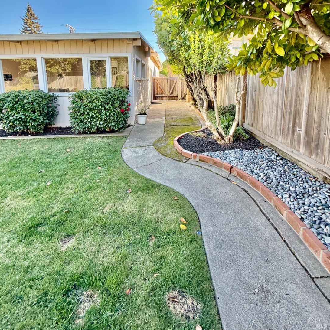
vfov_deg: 80.7
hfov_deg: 84.0
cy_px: 105
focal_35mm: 17
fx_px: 183
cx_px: 162
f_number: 2.2
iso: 50
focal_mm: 2.22
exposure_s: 1/123
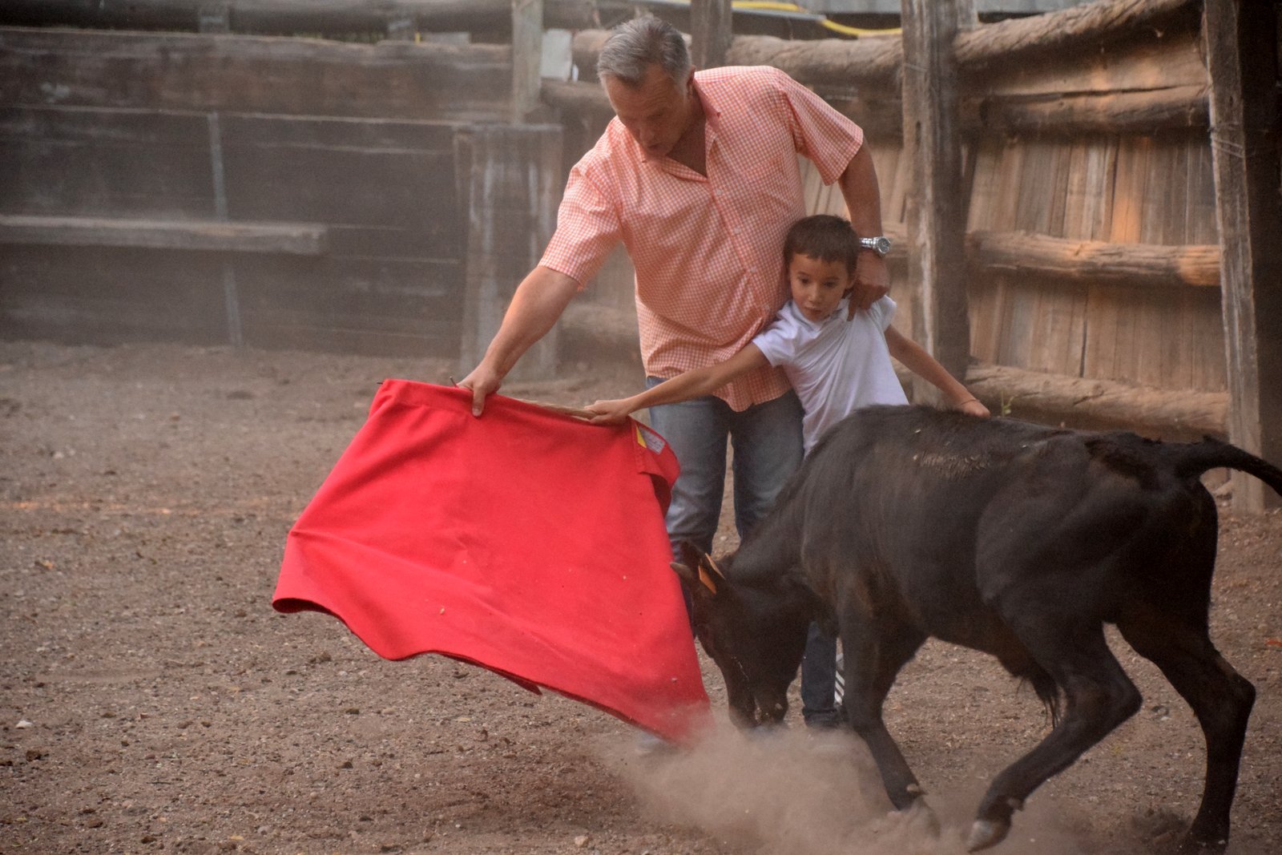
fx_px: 5876
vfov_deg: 8.3
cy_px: 428
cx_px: 641
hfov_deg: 12.5
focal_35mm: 165
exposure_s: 1/1000
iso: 6400
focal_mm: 110
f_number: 5.6
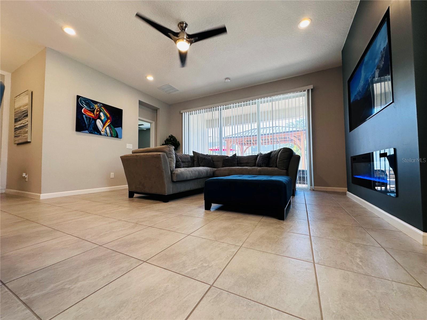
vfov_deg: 85.7
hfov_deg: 102.1
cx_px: 214
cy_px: 160
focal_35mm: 14
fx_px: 173
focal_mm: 2.22
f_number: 2.2
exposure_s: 1/120
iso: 80
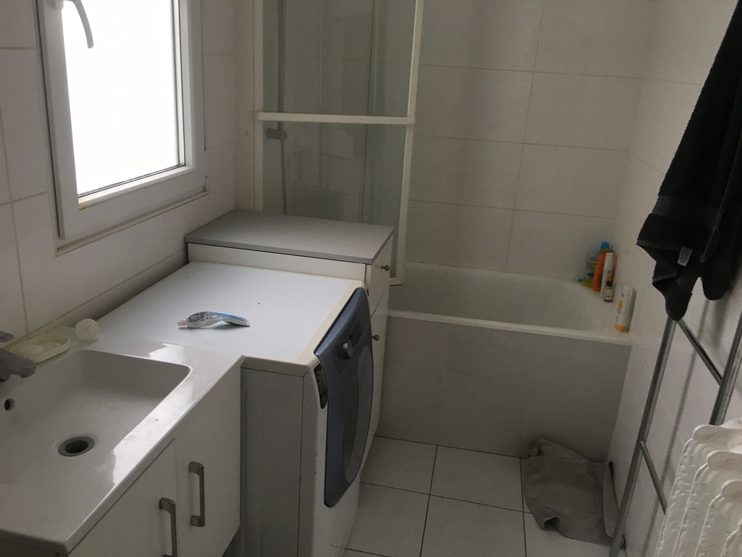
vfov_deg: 48.2
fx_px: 622
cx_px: 371
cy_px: 278
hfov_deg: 61.7
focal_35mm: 29
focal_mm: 4.15
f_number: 2.2
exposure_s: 1/33
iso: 32
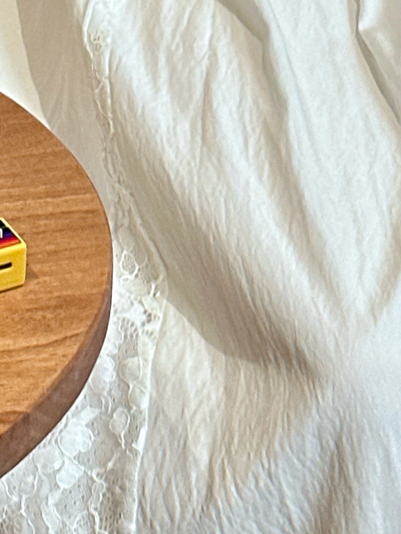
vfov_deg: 9.9
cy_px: -415
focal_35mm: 190
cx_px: 167
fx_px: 2933
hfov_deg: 7.8
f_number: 1.78
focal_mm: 6.86
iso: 80
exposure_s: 1/50
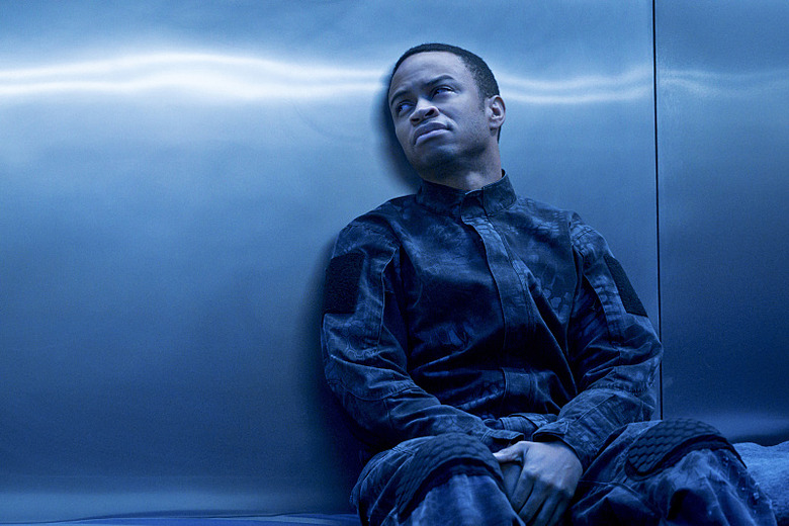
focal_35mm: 122
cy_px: 263
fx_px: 2674
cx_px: 394
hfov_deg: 16.8
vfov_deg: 11.2
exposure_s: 1/100
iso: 12800
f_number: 5.6
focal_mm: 122
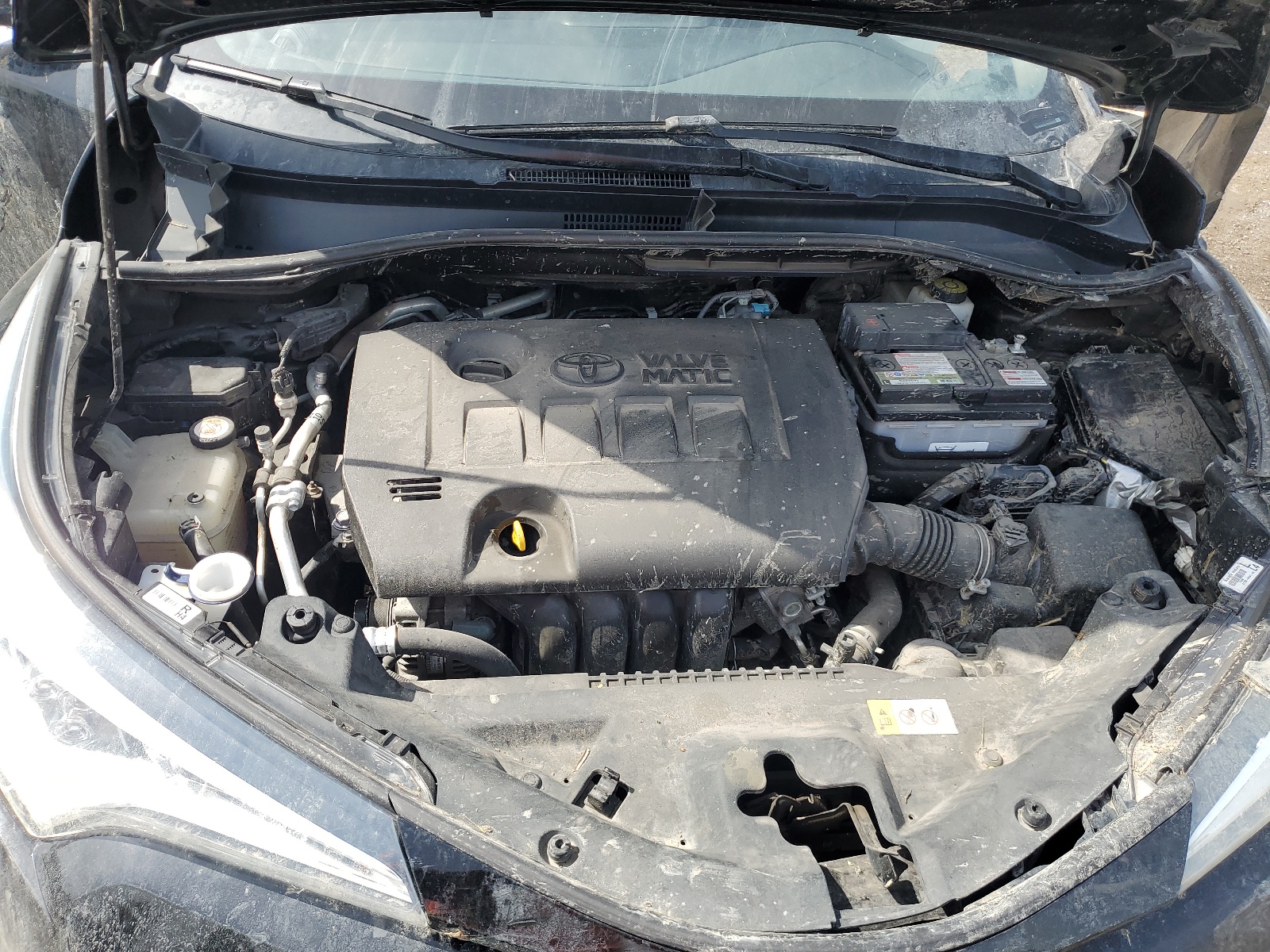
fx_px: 954
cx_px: 635
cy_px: 476
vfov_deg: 53.1
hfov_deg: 67.3
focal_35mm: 26
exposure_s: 1/1250
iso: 50
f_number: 1.5
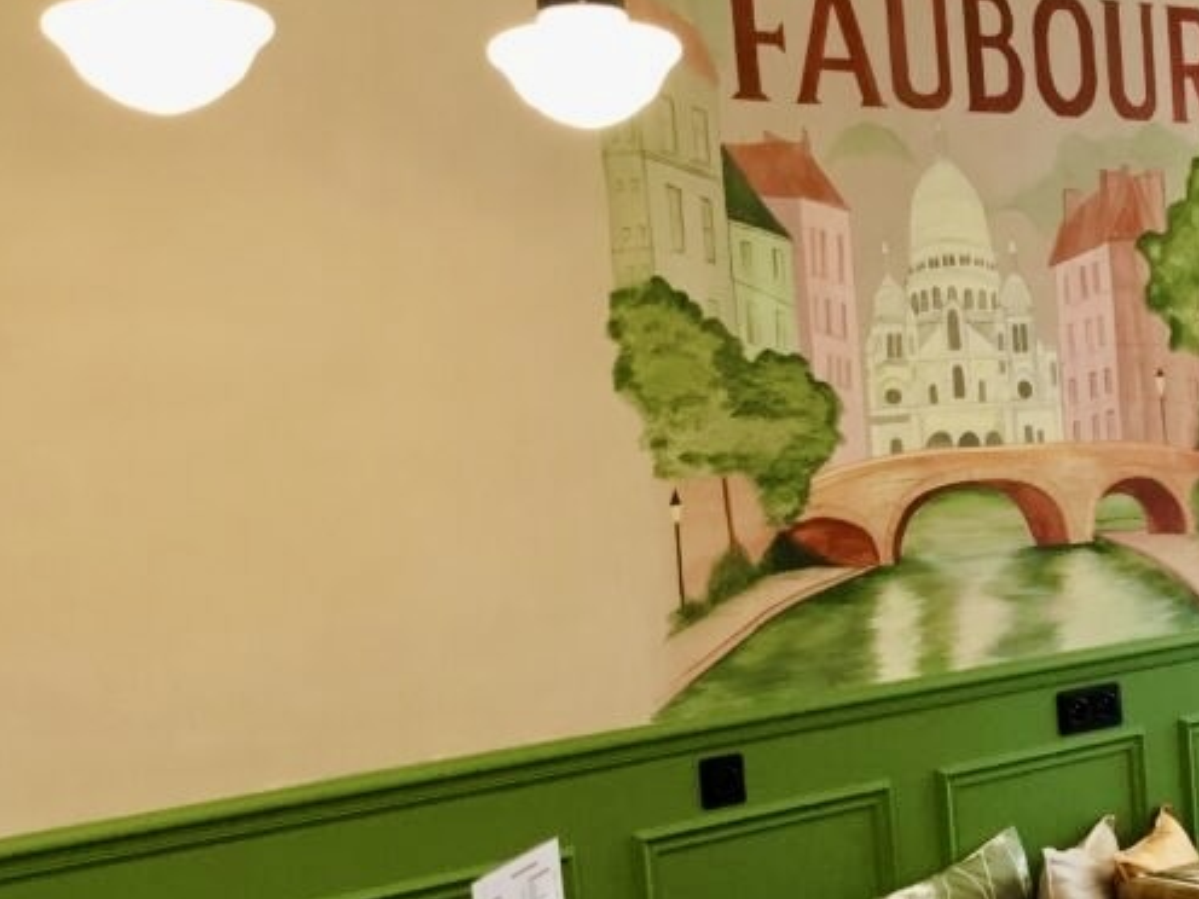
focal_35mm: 60
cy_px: 575
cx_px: 1056
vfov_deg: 24.3
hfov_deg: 30.9
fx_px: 2078
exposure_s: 1/33
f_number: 2.4
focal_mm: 3.3
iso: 50
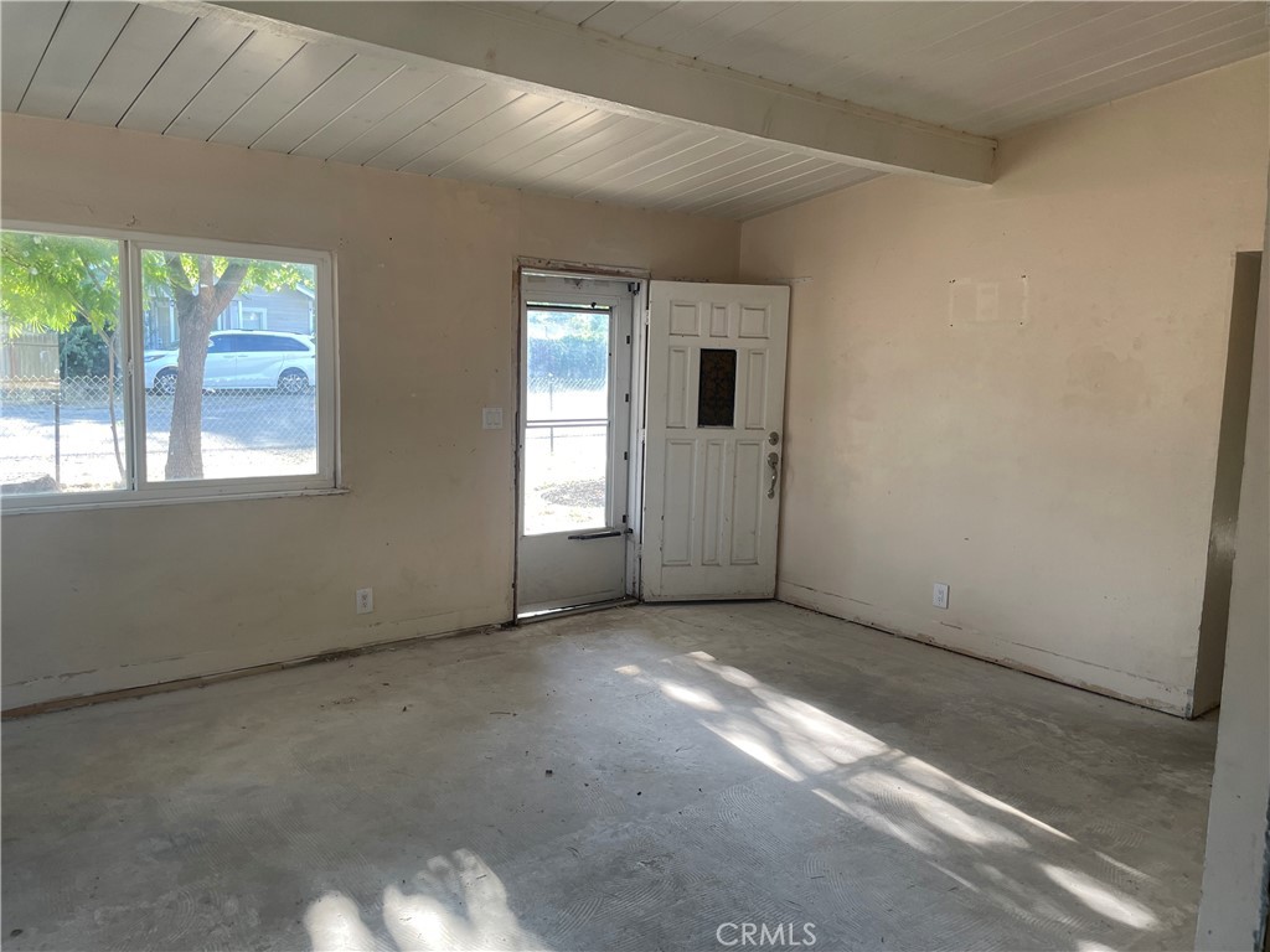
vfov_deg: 53.1
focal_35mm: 26
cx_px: 635
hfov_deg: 67.3
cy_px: 476
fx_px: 954
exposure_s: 1/121
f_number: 1.6
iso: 80
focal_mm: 4.2
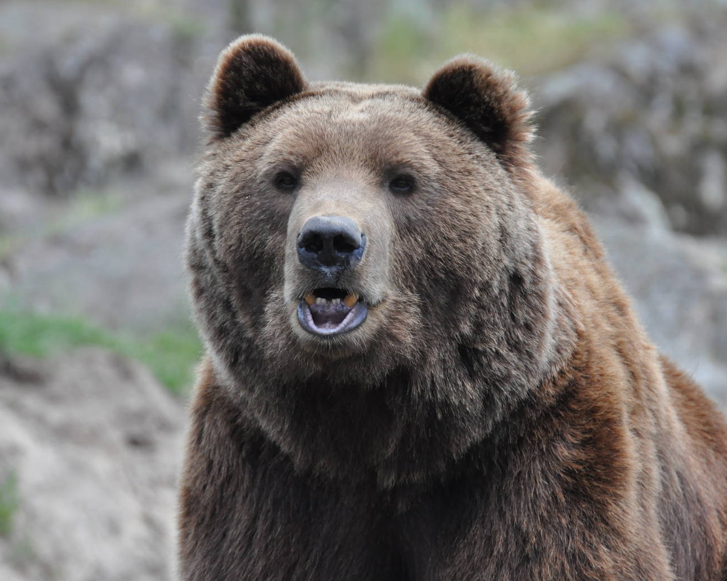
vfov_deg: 3.3
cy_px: 294
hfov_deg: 4.1
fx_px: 10134
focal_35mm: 471
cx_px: 358
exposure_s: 1/640
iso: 800
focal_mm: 270
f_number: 5.6
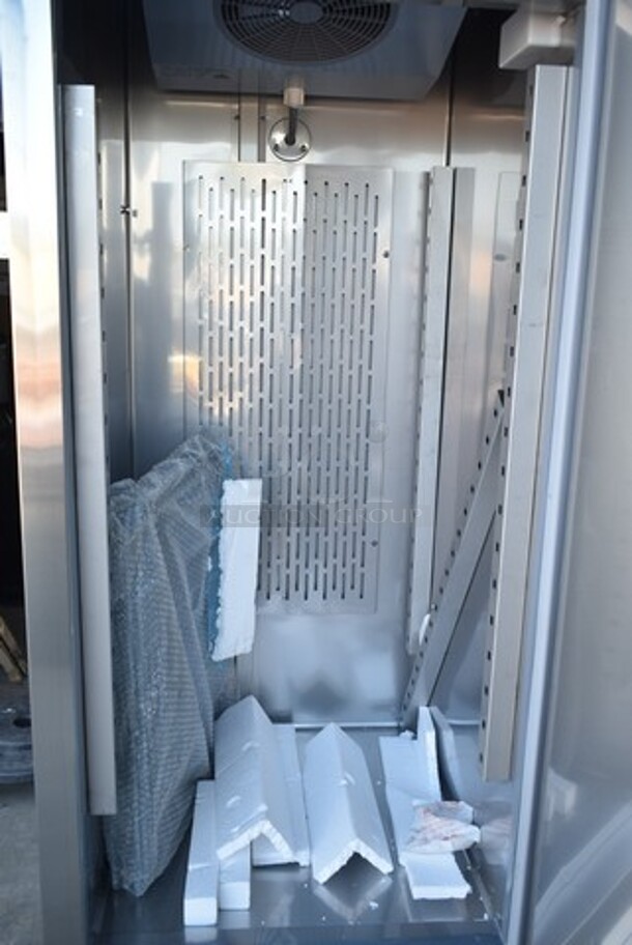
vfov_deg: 57.2
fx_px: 867
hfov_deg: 40.1
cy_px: 472
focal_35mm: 33
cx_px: 316
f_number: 3.8
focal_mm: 22
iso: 220
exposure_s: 1/125
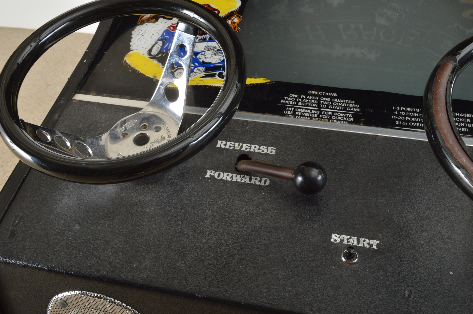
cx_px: 236
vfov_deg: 34.1
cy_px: 157
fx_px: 512
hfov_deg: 49.6
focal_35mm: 39
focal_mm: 26
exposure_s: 1/125
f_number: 13
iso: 200
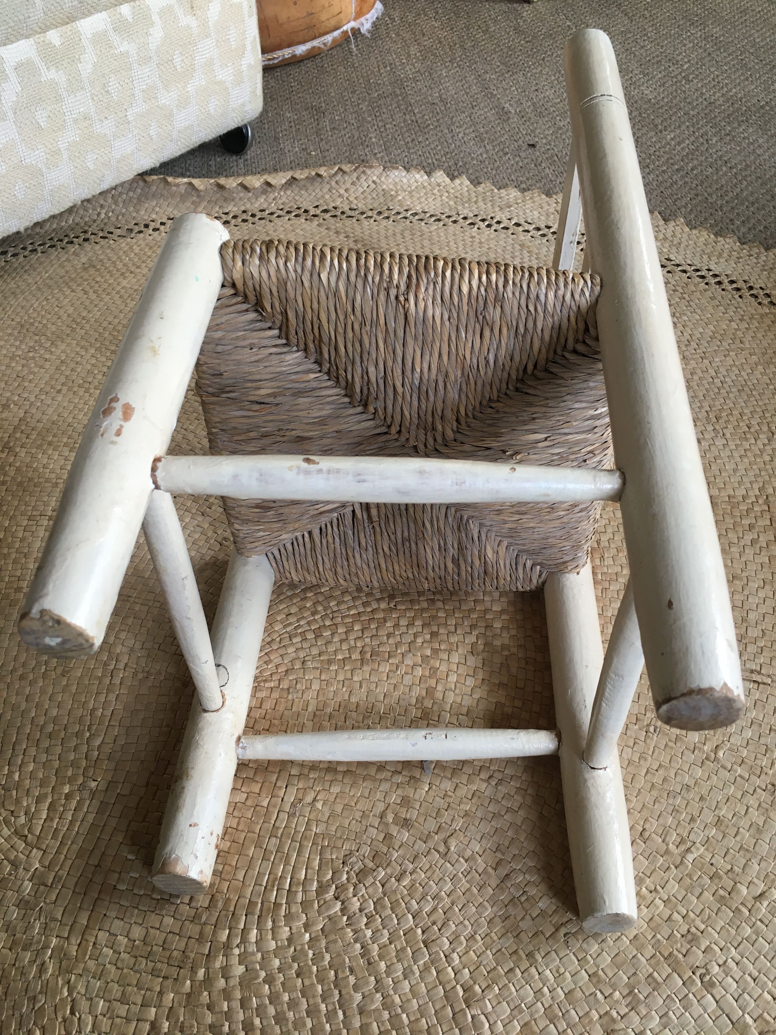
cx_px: 388
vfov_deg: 61.7
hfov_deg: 48.2
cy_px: 518
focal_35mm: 29
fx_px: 867
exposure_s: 1/33
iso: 80
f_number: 2.2
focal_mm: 4.15
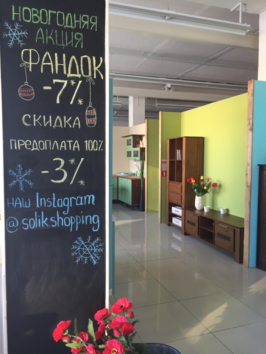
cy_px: 177
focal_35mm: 29
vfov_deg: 61.6
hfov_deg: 48.3
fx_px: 297
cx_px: 133
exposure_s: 1/33
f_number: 2.2
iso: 80
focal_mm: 4.15
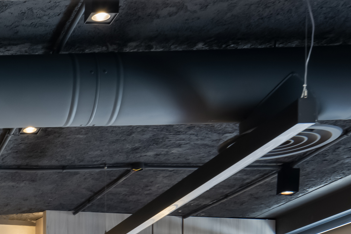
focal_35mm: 81
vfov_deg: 14.3
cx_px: -150
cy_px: 453
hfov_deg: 21.6
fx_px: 790
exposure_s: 1/2
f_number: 10
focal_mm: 15
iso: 50
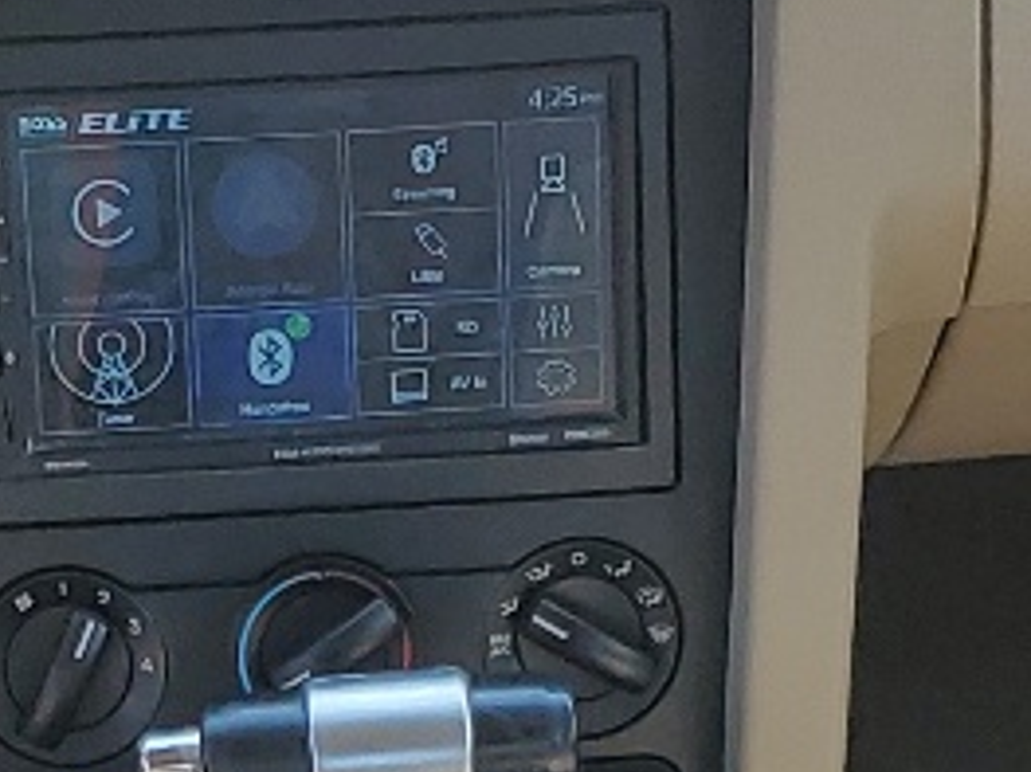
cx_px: 247
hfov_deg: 12.5
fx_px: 4704
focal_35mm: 158
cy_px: 1348
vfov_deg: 9.0
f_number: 1.5
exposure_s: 1/667
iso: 50
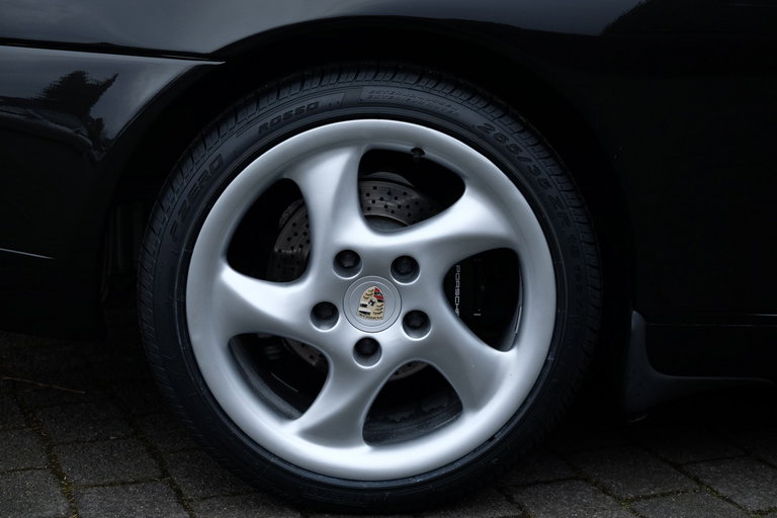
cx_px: 388
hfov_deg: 31.4
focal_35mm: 64
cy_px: 259
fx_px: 1381
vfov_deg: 21.2
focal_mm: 42.5
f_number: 5.6
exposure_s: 1/150
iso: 200
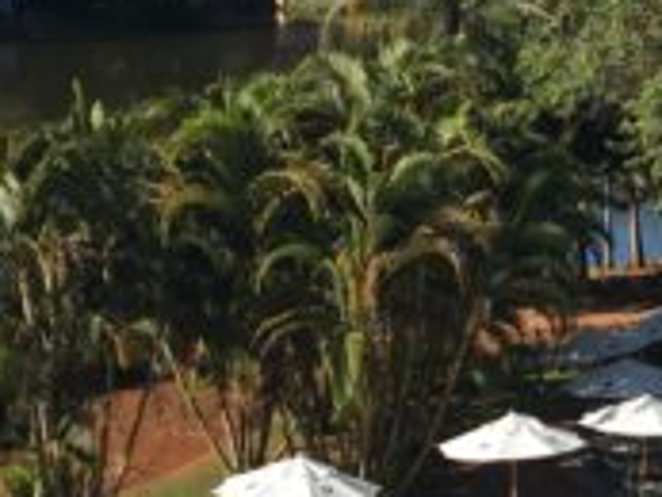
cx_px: 907
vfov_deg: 14.2
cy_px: 254
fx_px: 1990
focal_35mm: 104
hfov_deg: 17.5
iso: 25
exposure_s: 1/1326
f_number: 2.2
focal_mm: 4.15
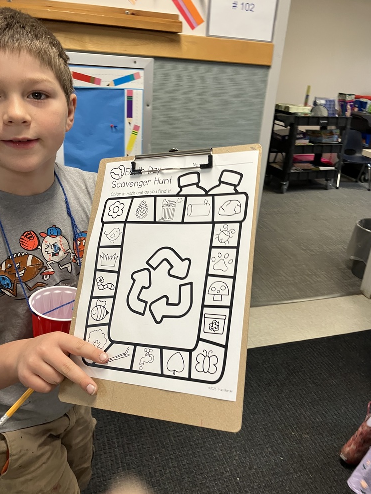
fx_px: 414
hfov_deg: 48.2
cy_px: 245
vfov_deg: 61.7
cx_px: 190
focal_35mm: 29
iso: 80
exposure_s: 1/88
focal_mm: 3.99
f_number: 1.8
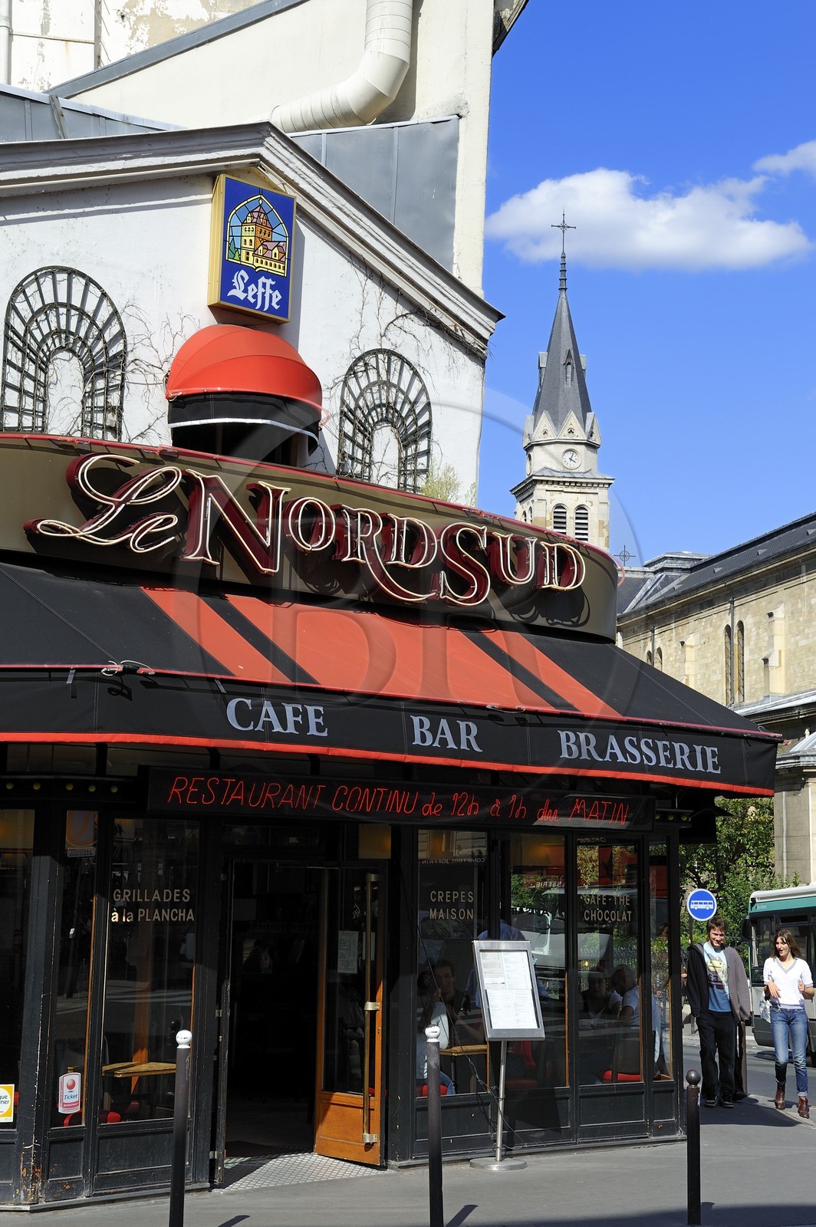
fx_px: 1771
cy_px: 614
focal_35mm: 52
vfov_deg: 38.2
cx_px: 408
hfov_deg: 25.9
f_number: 10
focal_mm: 52
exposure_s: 1/250
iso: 200
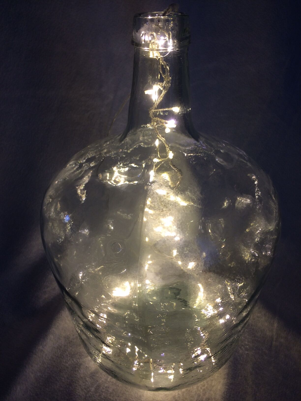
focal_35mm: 29
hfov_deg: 48.2
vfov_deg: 61.7
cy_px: 200
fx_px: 336
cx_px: 150
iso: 32
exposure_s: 1/50
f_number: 2.2
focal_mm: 4.15
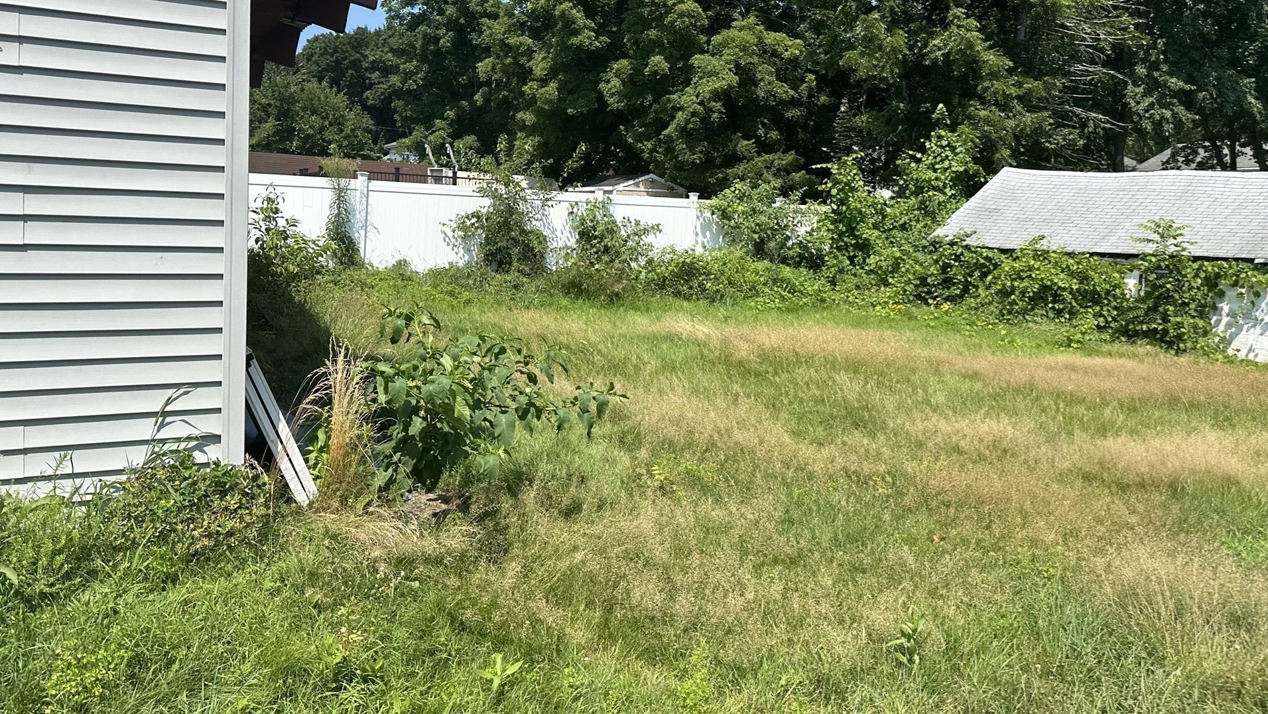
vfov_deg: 41.2
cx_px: 613
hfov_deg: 67.9
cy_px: 272
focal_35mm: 28
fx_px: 942
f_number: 1.78
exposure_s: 1/3472
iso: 80
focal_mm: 6.86
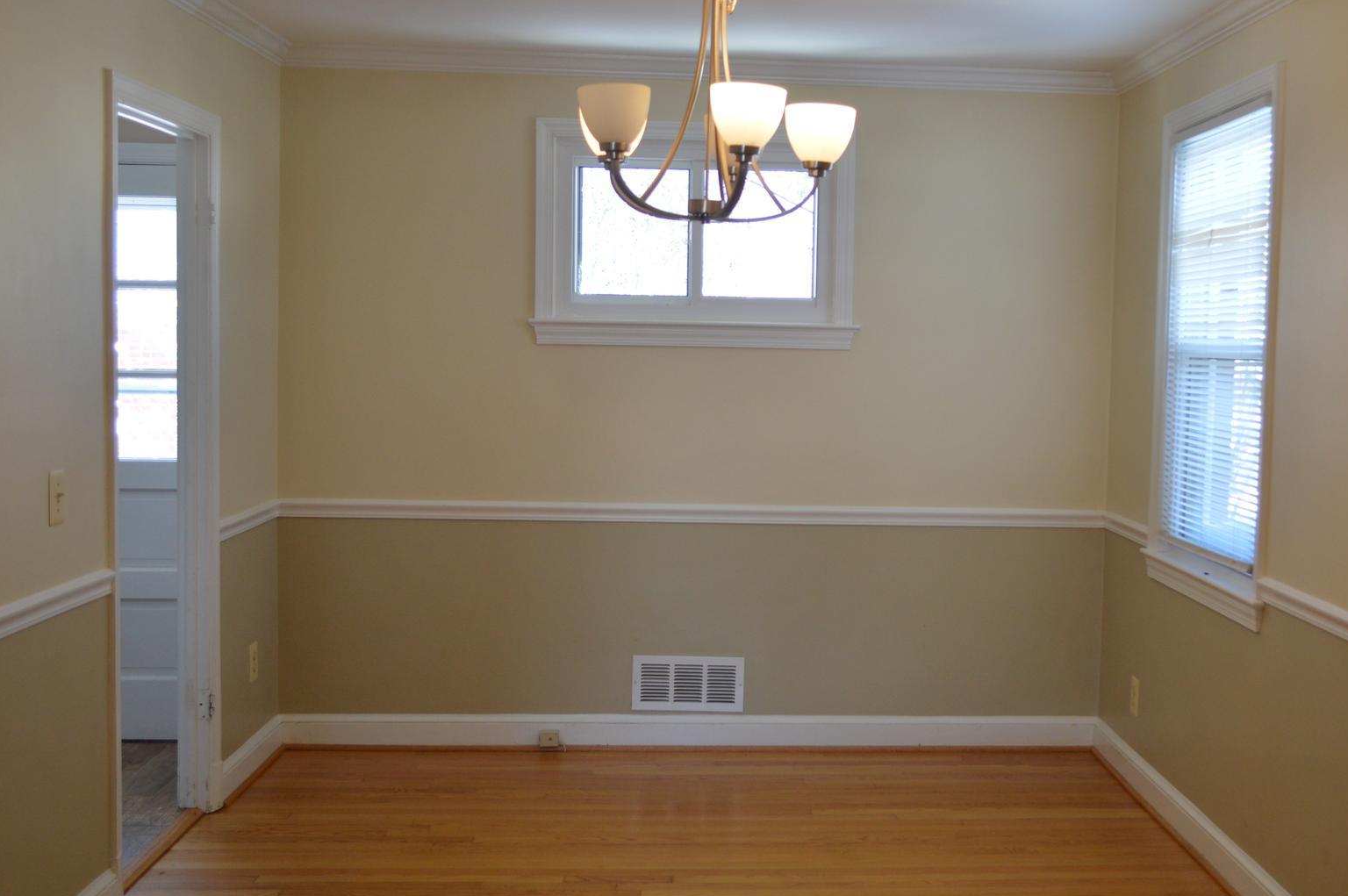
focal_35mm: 44
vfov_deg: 30.5
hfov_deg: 44.3
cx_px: 813
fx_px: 1646
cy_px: 456
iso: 400
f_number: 4.5
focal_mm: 22
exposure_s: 1/80
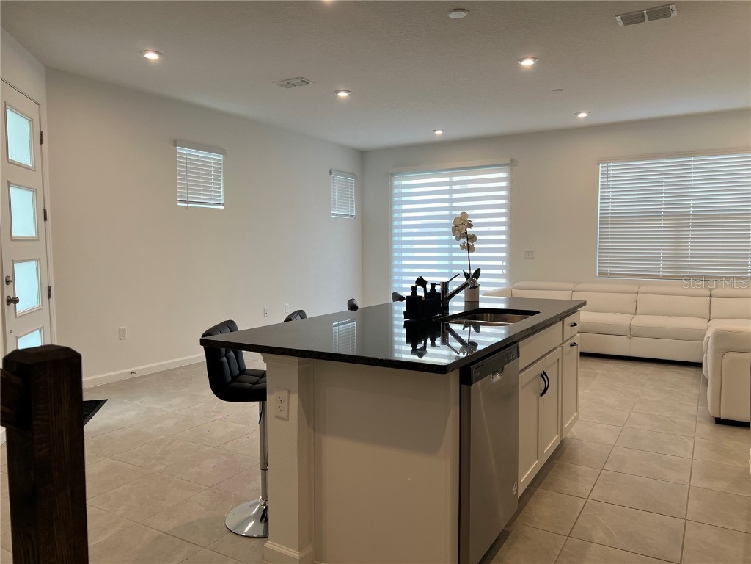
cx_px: 376
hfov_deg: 67.3
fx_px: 564
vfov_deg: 53.1
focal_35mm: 26
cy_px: 282
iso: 50
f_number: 1.5
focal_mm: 5.7
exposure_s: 1/150
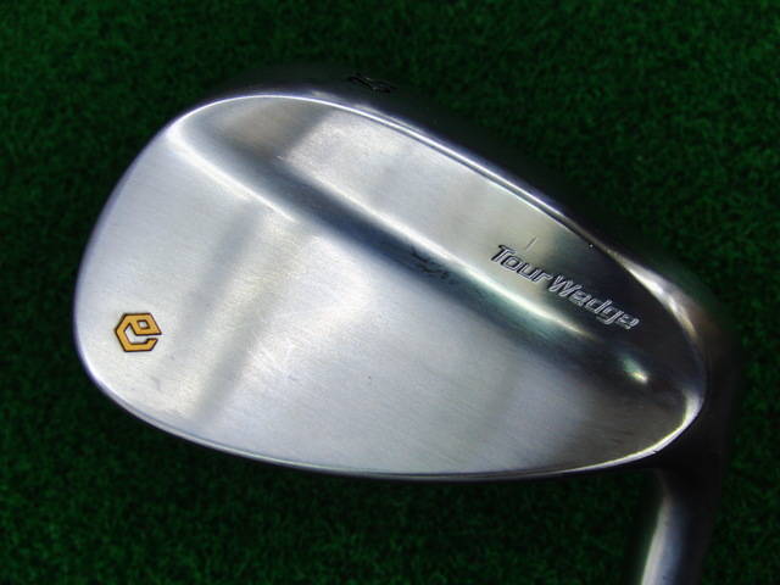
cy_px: 292
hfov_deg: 50.1
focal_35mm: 37
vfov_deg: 38.7
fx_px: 834
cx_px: 390
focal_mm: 6.42
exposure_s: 1/80
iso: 125
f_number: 3.6
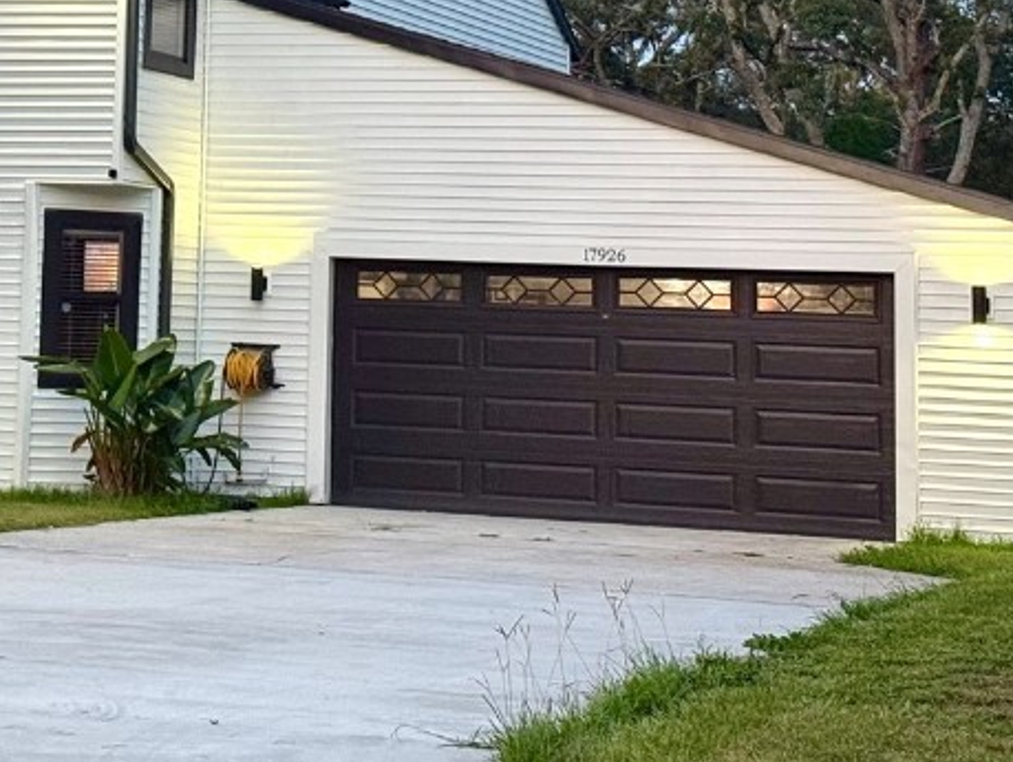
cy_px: -53
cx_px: 102
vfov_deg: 13.6
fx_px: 3134
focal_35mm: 107
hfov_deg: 18.1
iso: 200
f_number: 1.78
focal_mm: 6.76
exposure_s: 1/40
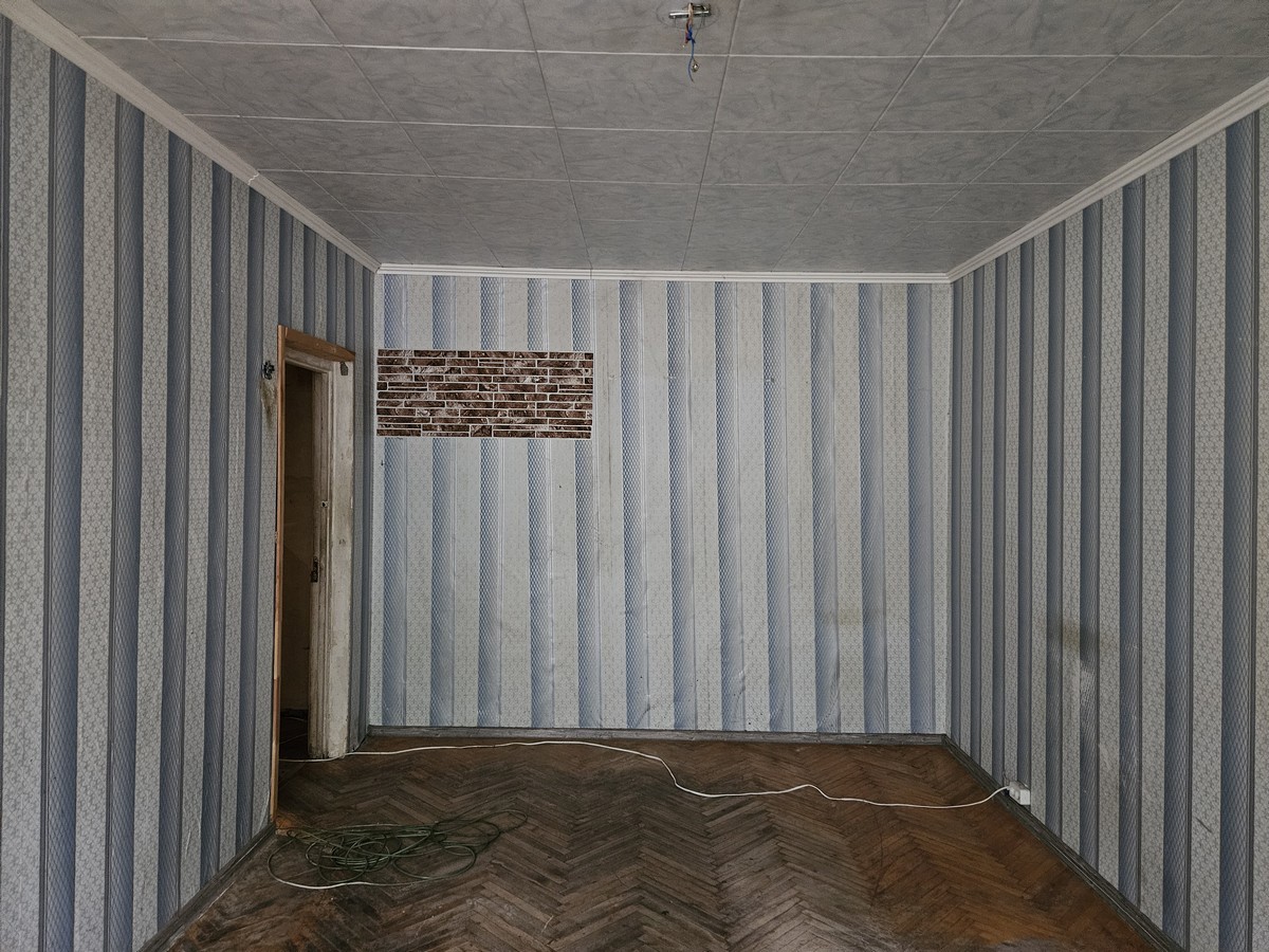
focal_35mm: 23
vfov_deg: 58.9
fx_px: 843
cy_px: 476
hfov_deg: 73.9
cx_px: 634
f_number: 1.8
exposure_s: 1/25
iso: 800
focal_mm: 5.4
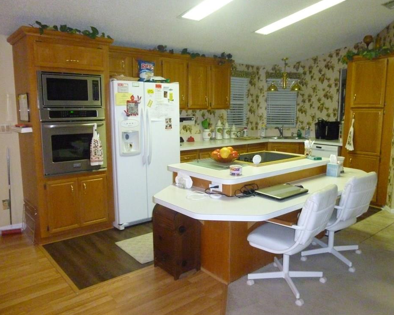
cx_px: 203
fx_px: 315
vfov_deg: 53.2
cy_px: 155
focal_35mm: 27
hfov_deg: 64.1
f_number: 3.1
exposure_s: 1/60
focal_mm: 4.5
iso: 800
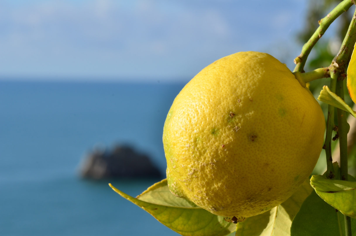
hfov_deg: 15.2
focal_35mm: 135
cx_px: 178
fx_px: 1332
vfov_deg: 10.1
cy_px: 118
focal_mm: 90
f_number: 20
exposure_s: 1/80
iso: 100
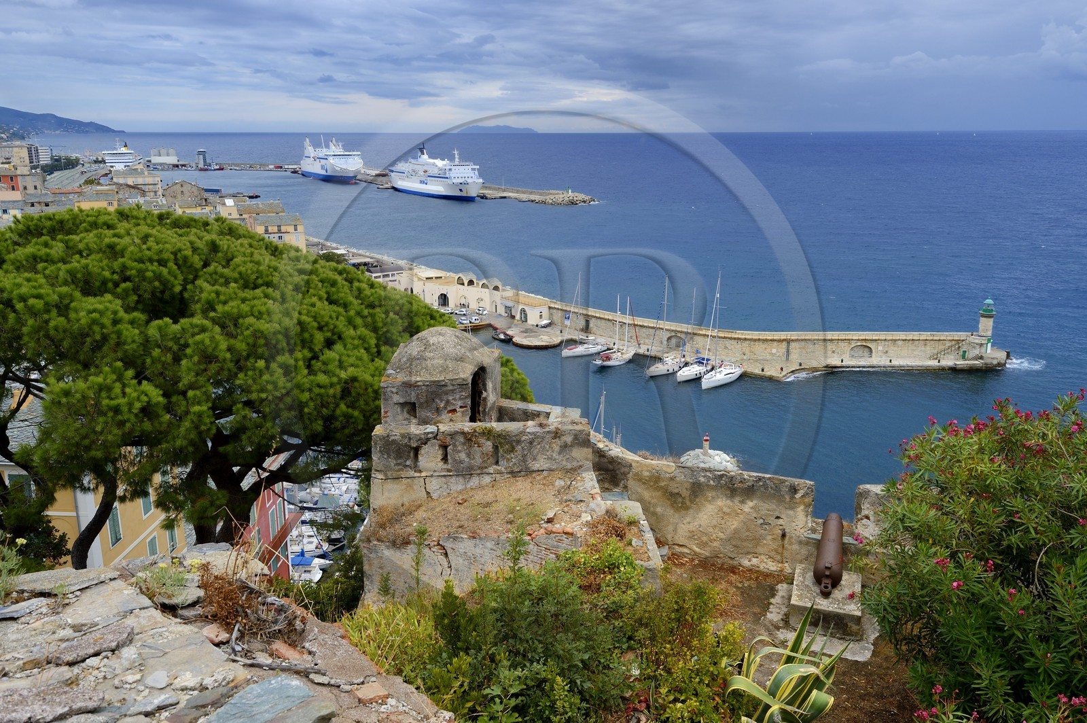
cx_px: 544
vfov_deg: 44.9
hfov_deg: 63.7
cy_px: 362
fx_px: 875
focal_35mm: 29
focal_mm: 29
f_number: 13
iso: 200
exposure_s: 1/160
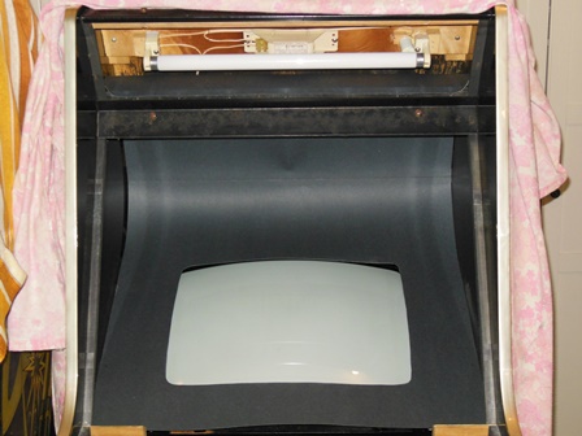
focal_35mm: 57
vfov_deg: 25.7
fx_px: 958
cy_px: 218
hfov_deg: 33.8
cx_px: 291
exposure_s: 1/60
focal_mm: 10.2
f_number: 4.1
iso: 400
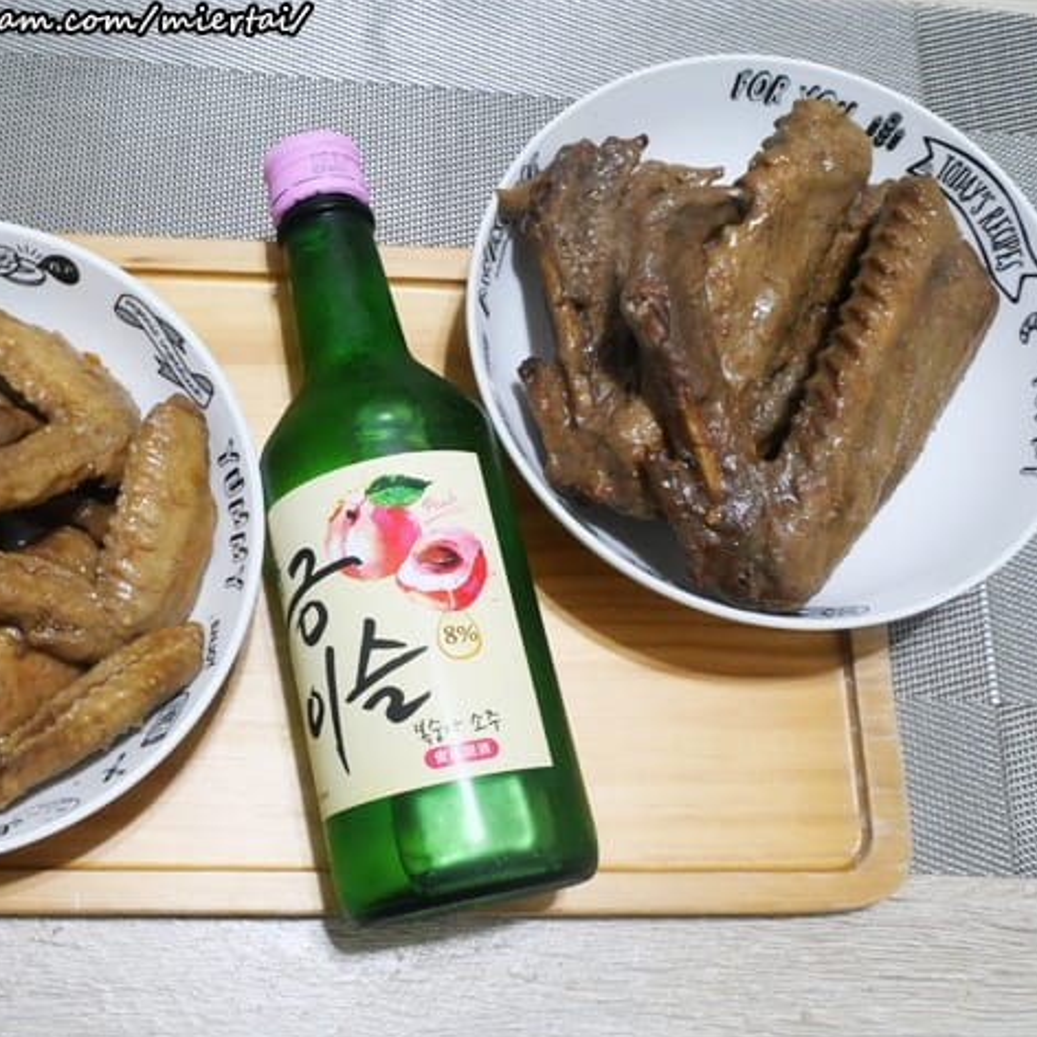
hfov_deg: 41.3
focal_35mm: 40
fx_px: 1356
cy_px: 545
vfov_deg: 41.8
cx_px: 346
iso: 3200
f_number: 10
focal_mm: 16
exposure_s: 1/25
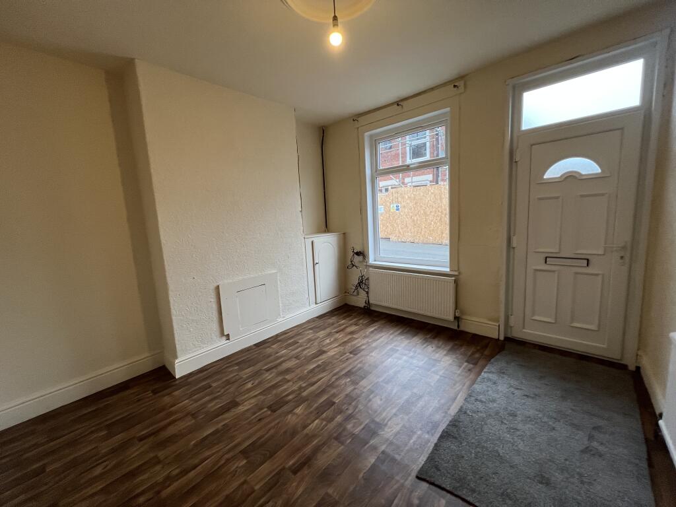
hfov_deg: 106.2
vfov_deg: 89.9
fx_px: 254
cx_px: 338
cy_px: 254
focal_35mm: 13
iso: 200
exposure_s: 1/100
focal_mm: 1.57
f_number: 1.8
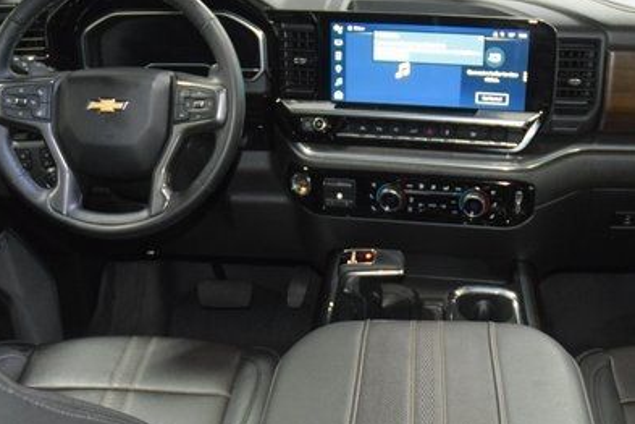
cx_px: 422
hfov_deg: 43.9
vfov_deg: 30.3
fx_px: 776
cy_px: 287
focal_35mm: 44
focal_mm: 18
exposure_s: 1/50
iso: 3200
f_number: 3.5
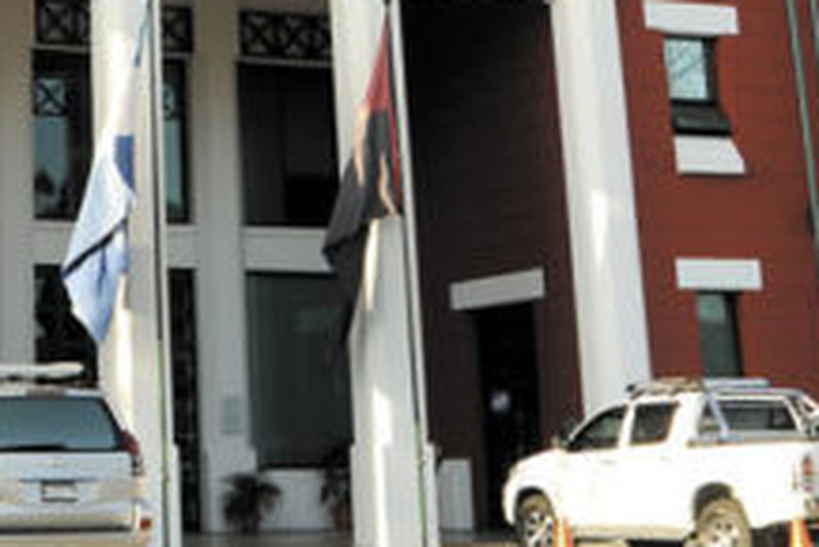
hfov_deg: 24.8
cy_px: -226
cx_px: -15
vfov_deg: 16.3
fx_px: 1769
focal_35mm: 78
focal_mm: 15
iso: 100
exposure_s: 1/160
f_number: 7.1
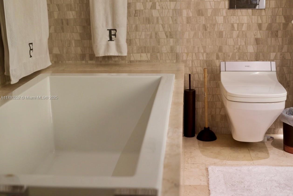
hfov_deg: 39.6
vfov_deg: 27.0
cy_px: 98
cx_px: 146
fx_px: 407
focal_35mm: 50
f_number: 3.2
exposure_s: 1/160
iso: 1600
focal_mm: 50
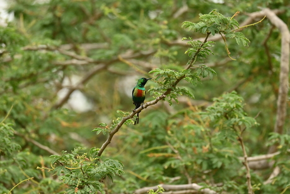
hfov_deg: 3.2
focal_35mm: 644
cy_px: 97
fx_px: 5185
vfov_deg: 2.1
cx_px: 145
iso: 1000
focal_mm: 429
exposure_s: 1/1600
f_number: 6.3
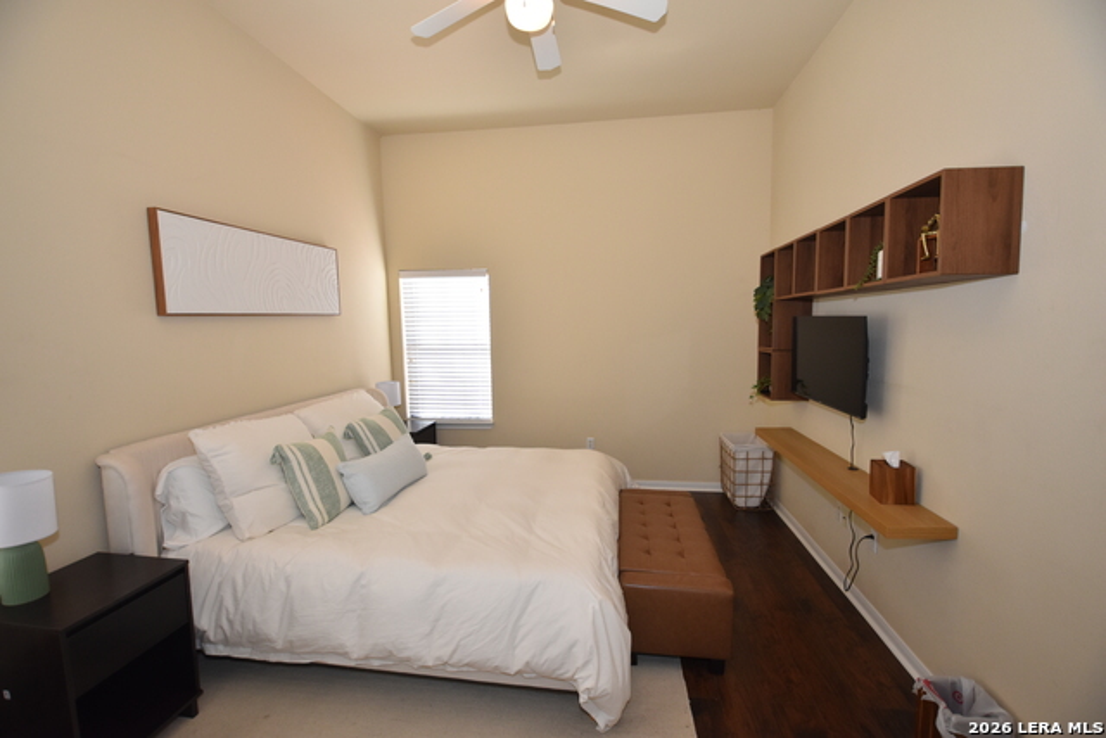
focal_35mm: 15
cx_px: 553
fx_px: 461
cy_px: 369
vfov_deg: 77.4
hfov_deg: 100.4
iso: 800
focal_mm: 10
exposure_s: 1/125
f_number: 4
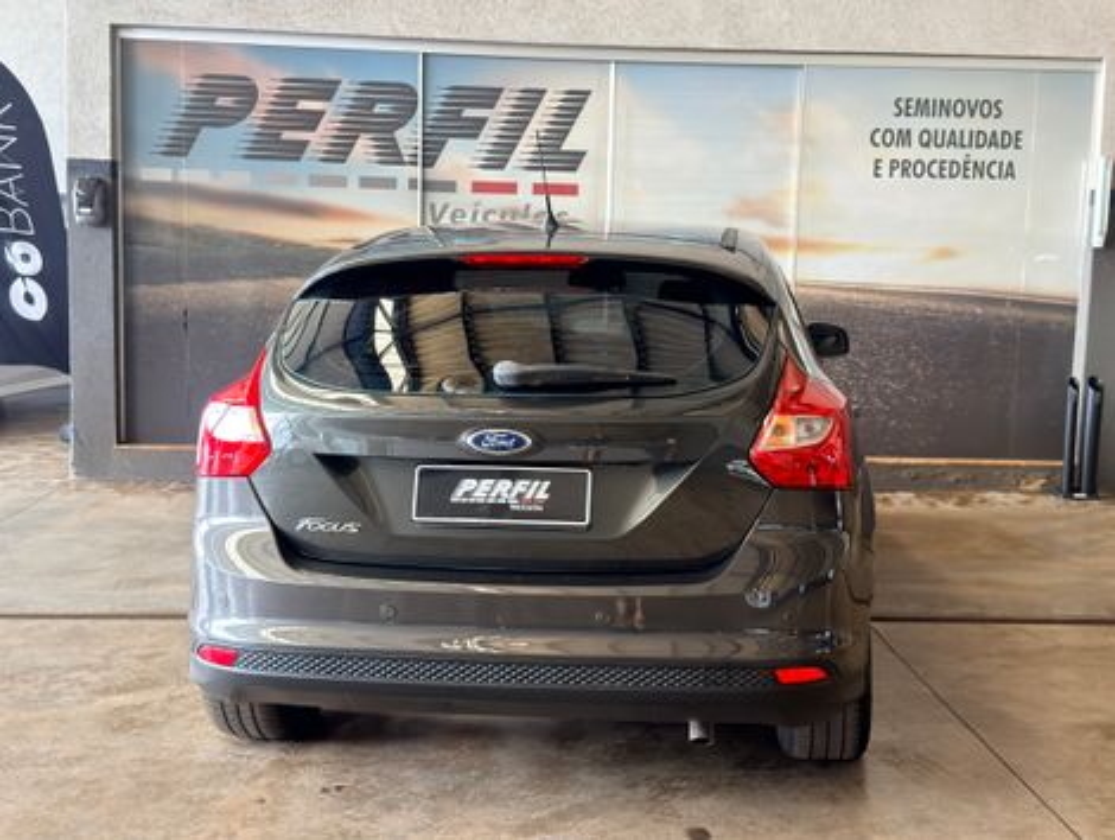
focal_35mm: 43
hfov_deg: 43.8
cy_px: 420
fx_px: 1387
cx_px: 558
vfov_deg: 33.7
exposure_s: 1/62
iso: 125
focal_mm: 6.76
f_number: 1.78
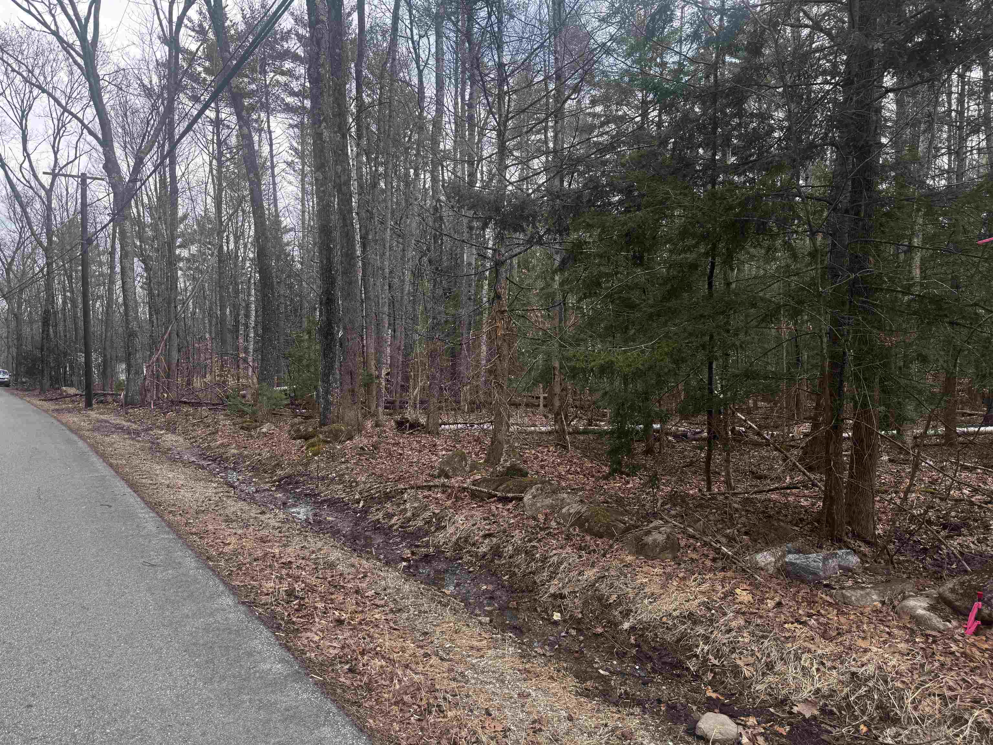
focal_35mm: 24
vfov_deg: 56.8
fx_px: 688
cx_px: 496
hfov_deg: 71.6
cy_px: 372
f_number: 1.78
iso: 80
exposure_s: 1/572
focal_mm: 6.76
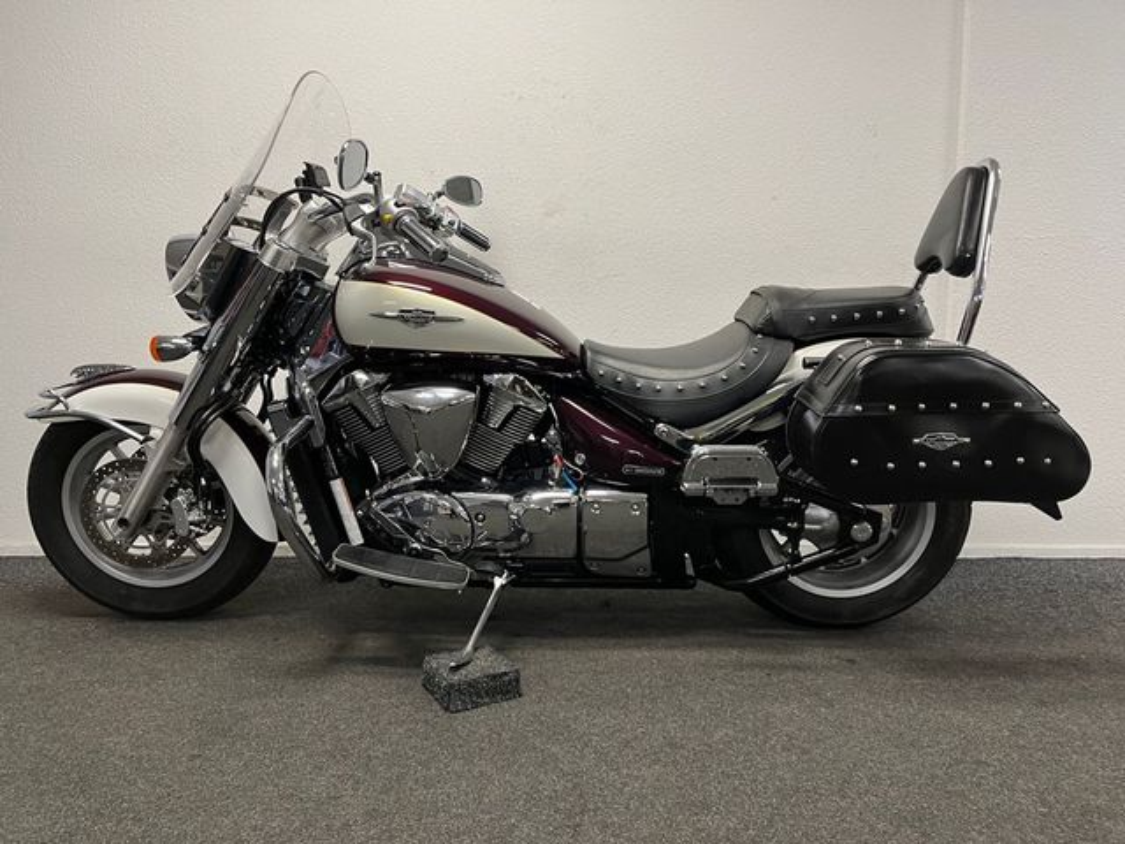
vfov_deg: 53.1
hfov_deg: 67.3
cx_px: 562
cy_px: 422
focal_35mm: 26
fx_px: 845
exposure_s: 1/50
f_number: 1.6
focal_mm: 5.1
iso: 100
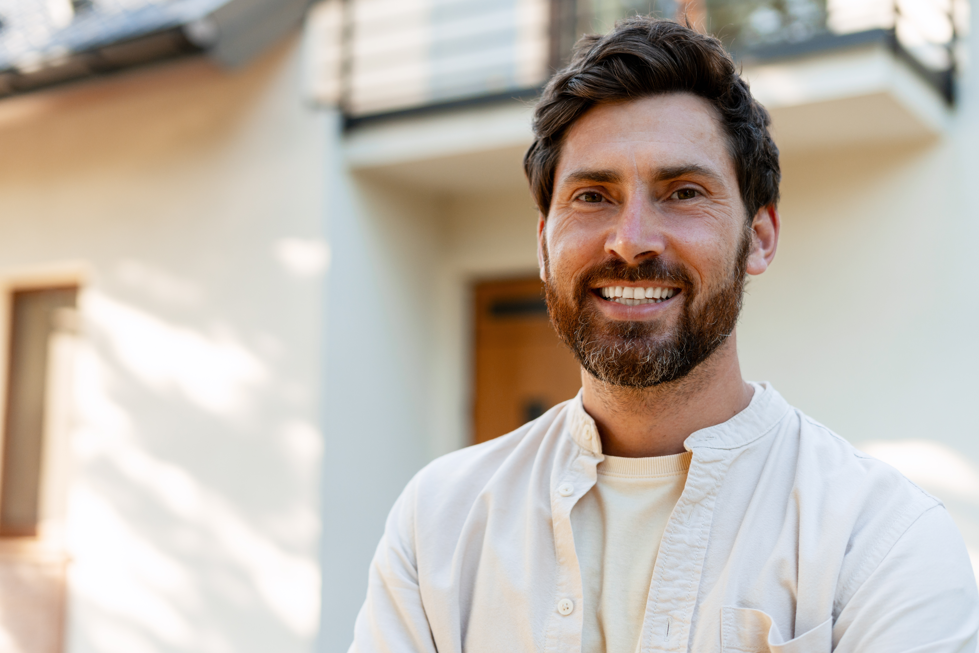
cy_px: 326
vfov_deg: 27.0
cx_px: 490
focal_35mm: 50
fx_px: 1360
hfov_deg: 39.6
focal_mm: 50
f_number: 2.5
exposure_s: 1/800
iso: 500
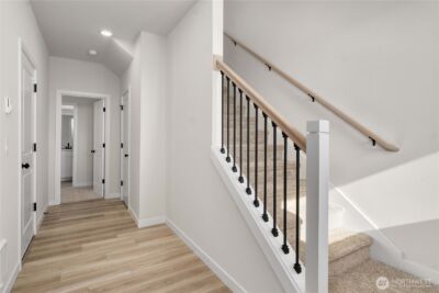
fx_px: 207
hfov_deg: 93.3
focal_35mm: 17
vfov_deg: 70.5
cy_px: 146
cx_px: 220
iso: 1000
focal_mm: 17
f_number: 7.1
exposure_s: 1/25
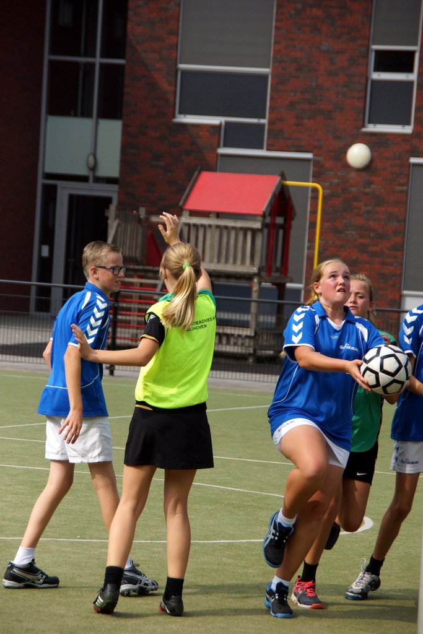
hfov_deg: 7.6
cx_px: 212
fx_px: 3171
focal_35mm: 180
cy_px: 317
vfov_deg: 11.4
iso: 400
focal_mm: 120
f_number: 6.3
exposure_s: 1/2000
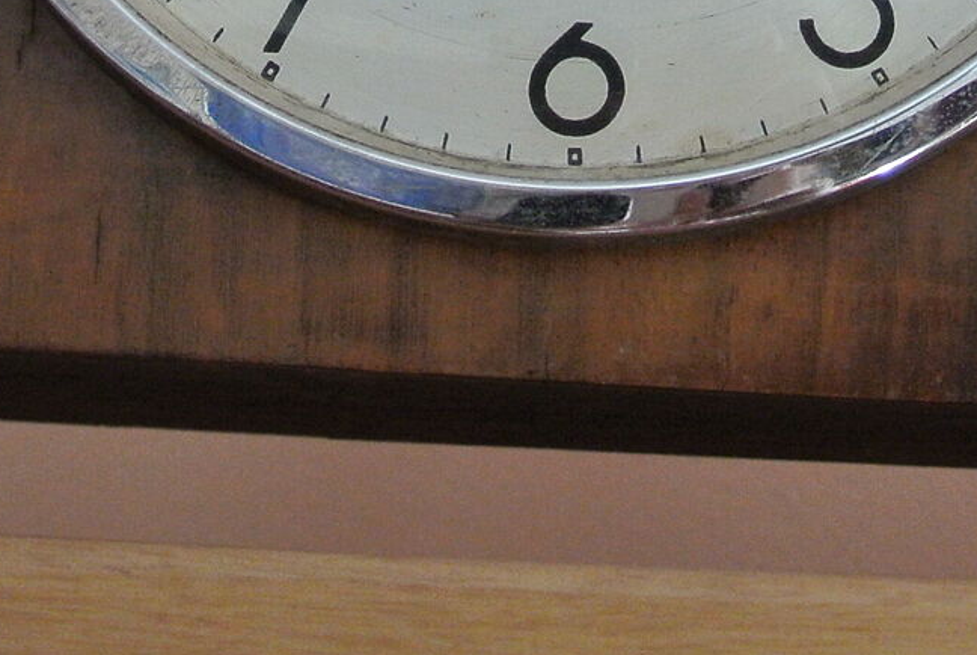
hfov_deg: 20.4
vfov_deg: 13.2
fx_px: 2718
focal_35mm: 100
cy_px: -217
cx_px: 532
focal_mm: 10
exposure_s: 1/30
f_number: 3.5
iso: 720
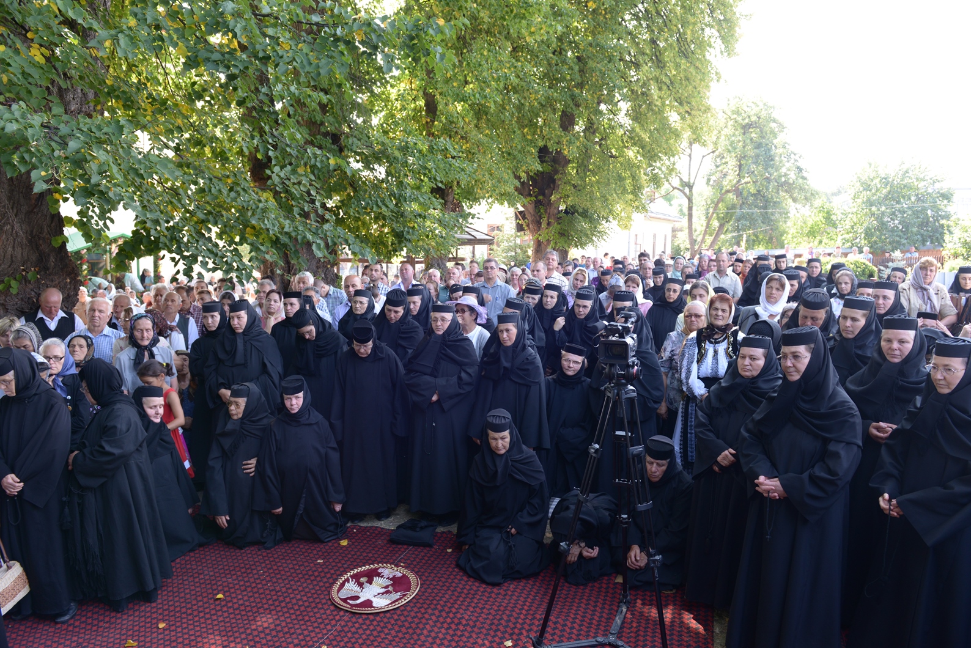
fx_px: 648
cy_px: 324
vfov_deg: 53.2
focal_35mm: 24
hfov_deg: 73.7
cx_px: 486
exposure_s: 1/80
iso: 320
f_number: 4.5
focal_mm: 24
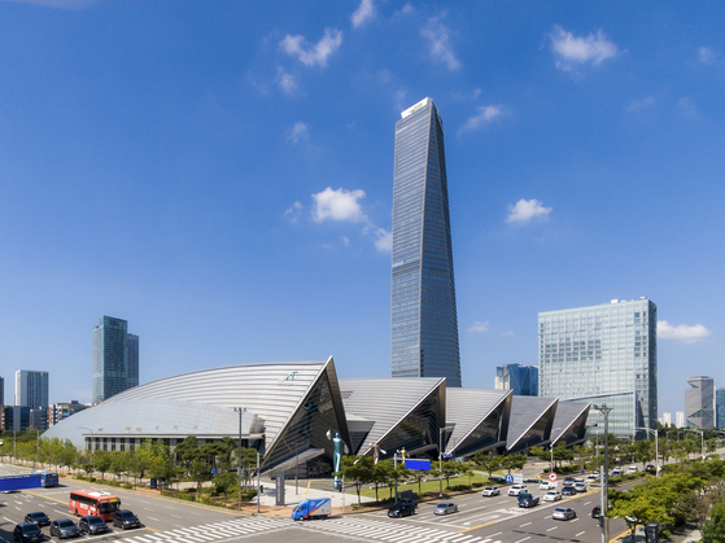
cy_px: 272
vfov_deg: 66.0
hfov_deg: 81.8
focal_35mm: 20
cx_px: 362
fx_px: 419
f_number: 2.8
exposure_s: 1/310
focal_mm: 3.61
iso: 100
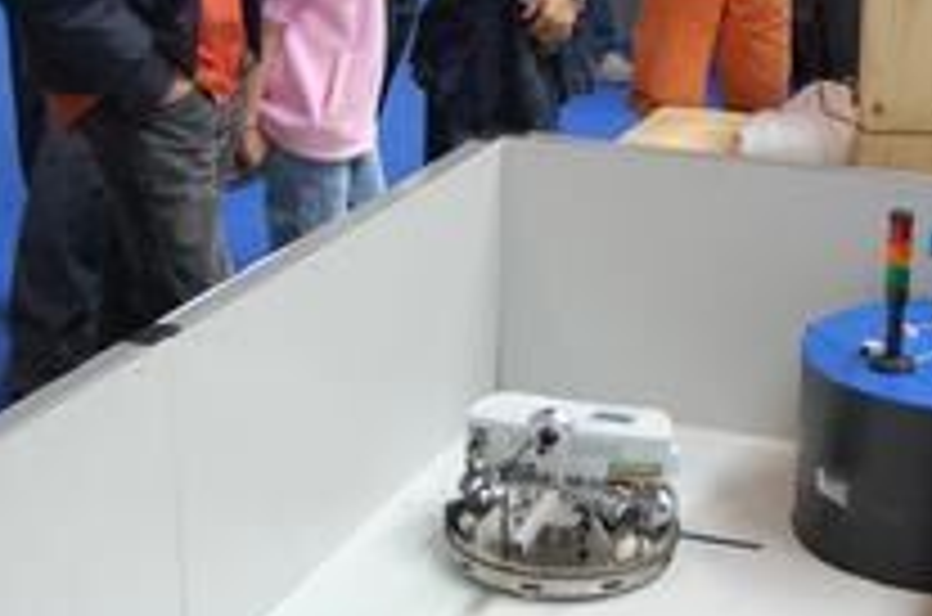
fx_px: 2092
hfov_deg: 24.9
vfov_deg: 16.6
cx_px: 644
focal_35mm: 81
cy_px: 115
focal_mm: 28
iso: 400
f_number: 4.2
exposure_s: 1/50
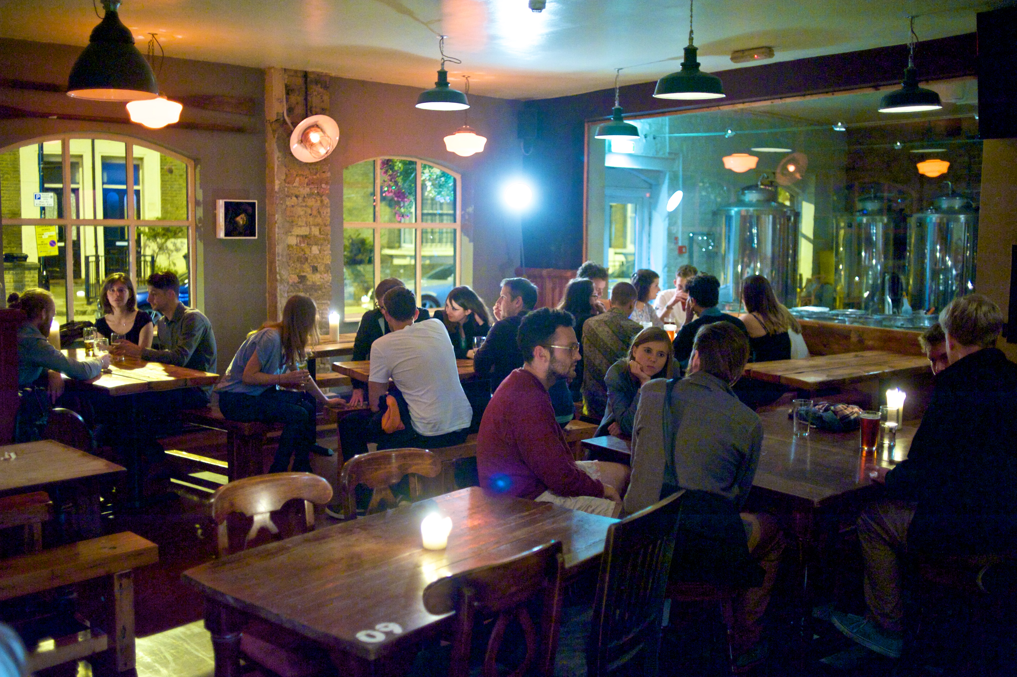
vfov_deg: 37.8
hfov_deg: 54.5
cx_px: 508
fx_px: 988
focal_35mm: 35
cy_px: 338
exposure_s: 1/40
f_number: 2
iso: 2000
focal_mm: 35
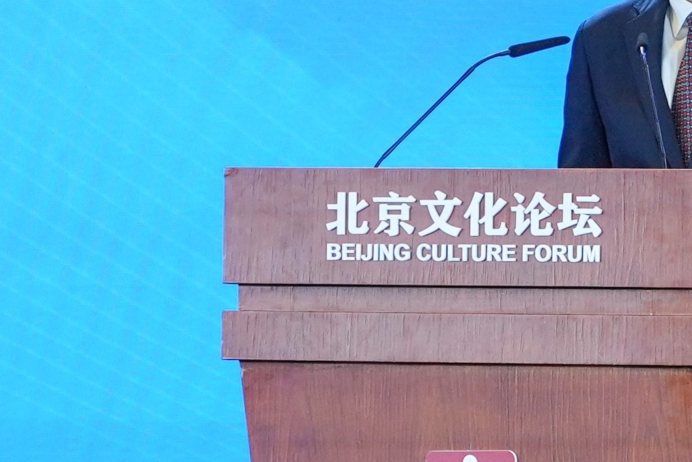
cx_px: 417
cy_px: 291
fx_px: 11206
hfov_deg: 3.5
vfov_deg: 2.4
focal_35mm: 583
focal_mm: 200
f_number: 4
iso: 1250
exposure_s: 1/200
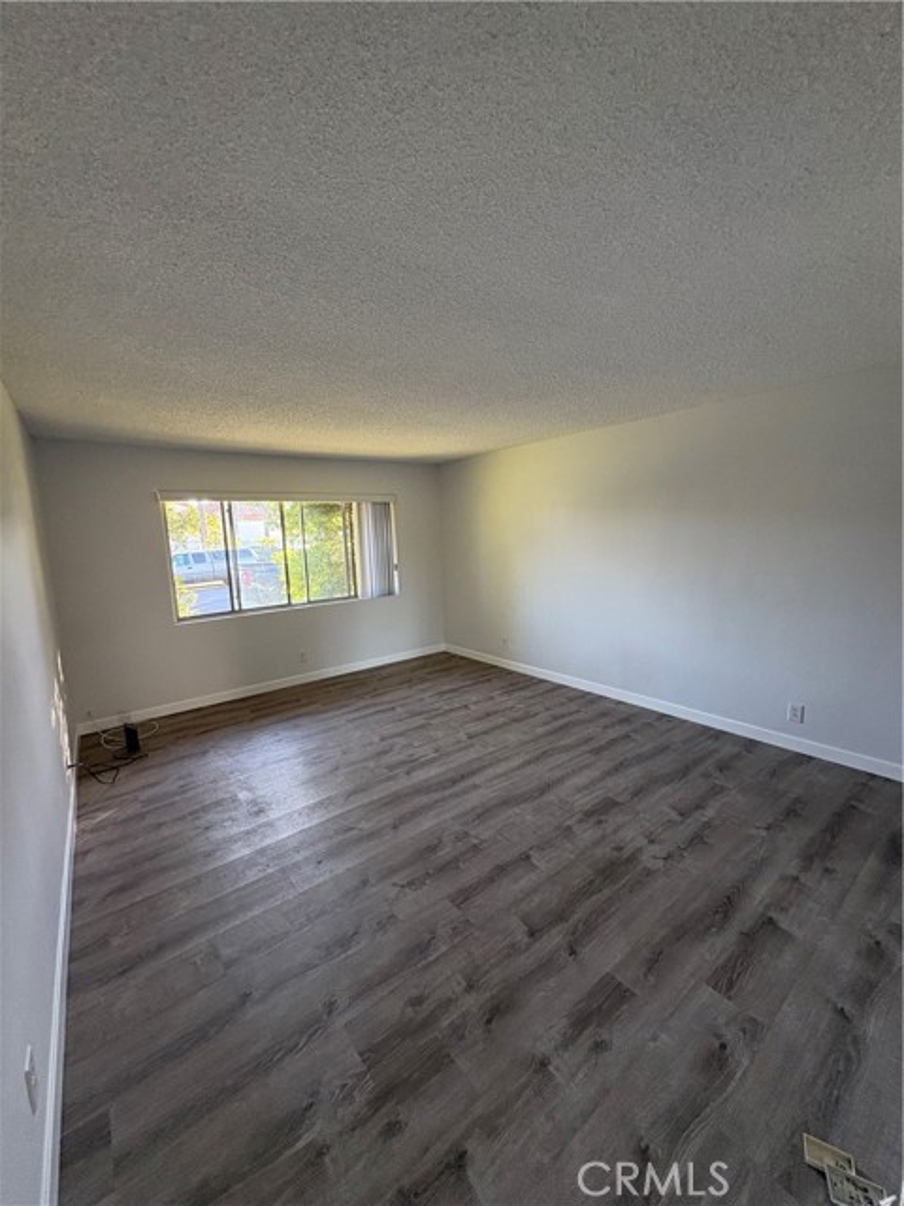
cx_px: 452
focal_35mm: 14
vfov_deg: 102.1
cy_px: 603
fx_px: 487
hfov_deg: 85.7
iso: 250
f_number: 2.2
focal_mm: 2.22
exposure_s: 1/61
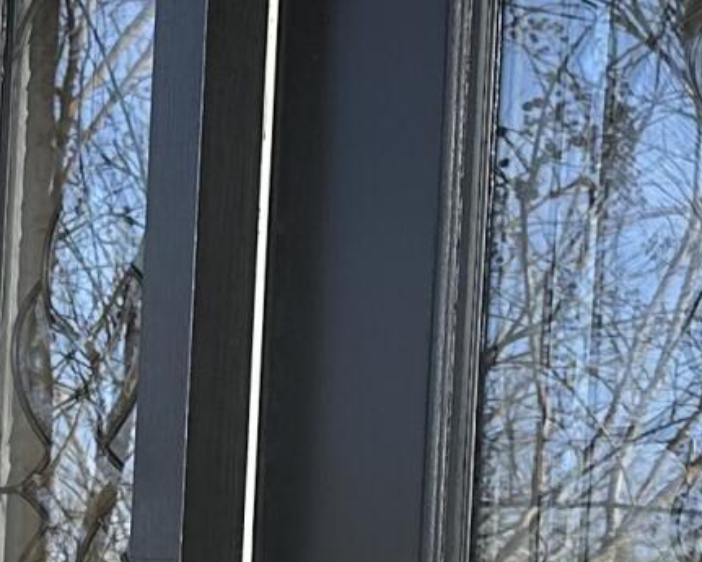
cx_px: 287
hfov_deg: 11.8
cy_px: 868
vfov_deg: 9.2
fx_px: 3387
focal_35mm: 163
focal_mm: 6.86
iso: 80
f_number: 1.78
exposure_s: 1/680
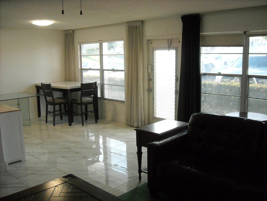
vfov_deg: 40.7
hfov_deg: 52.6
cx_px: 134
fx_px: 270
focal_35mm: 35
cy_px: 100
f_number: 2.8
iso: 565
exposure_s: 1/161
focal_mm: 5.7
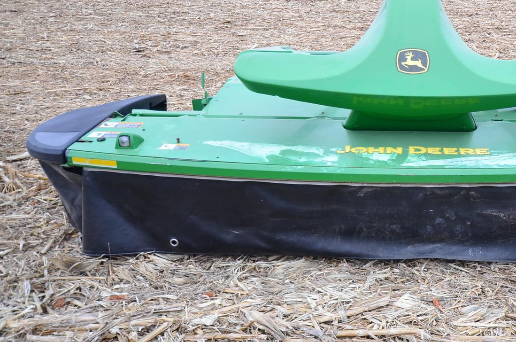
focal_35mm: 40
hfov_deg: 46.7
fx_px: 569
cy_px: 142
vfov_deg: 33.4
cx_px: 398
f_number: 4.5
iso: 320
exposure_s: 1/100
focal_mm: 17
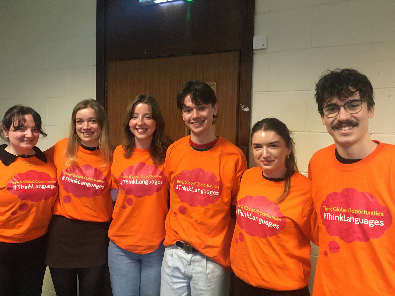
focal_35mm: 29
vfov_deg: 48.2
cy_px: 148
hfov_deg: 61.7
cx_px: 198
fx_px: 331
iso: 200
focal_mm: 4.15
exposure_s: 1/20
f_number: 2.2
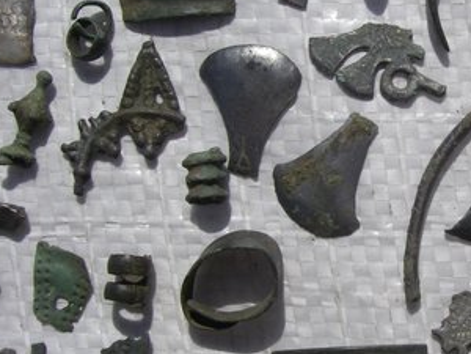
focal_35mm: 81
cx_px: 427
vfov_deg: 18.2
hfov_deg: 23.5
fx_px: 1102
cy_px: 184
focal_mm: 6.3
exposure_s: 1/800
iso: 64
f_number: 6.6
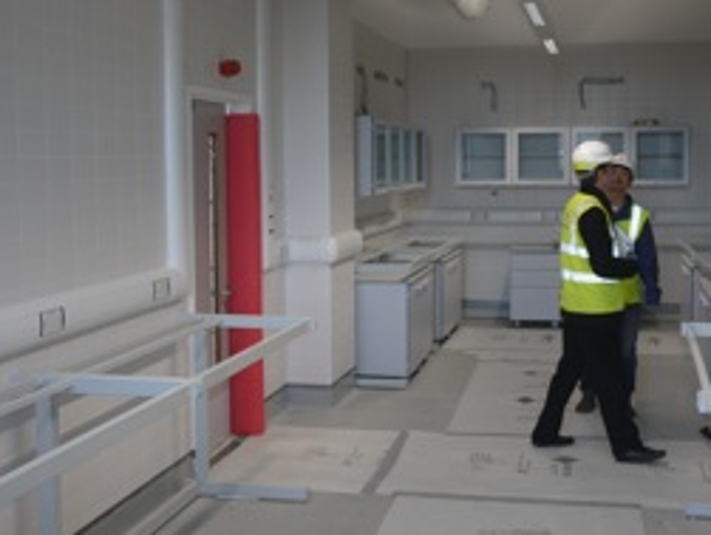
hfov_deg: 38.8
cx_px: 394
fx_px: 1008
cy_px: 218
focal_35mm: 49
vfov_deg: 29.7
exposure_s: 1/60
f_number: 2.5
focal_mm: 14
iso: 125
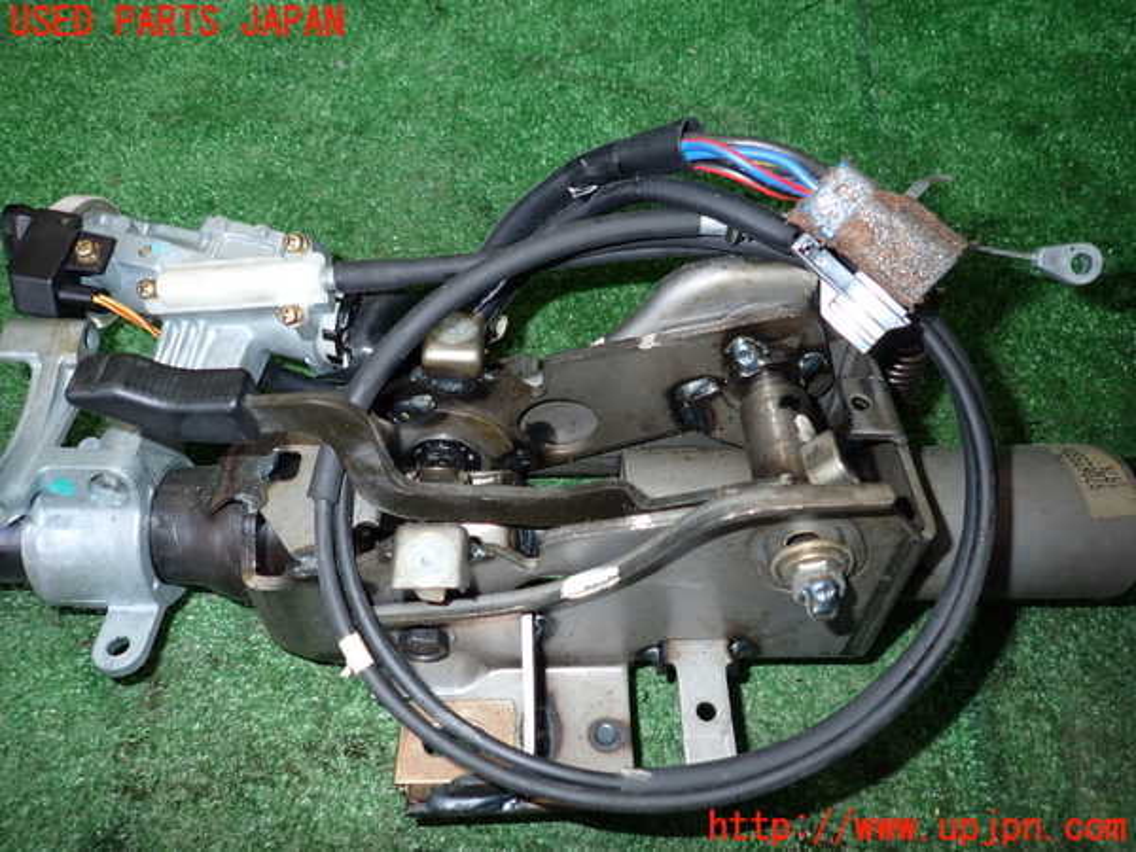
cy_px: 426
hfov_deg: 69.4
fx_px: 820
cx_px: 568
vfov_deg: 54.9
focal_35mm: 25
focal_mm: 4.5
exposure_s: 1/30
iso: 200
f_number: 5.6
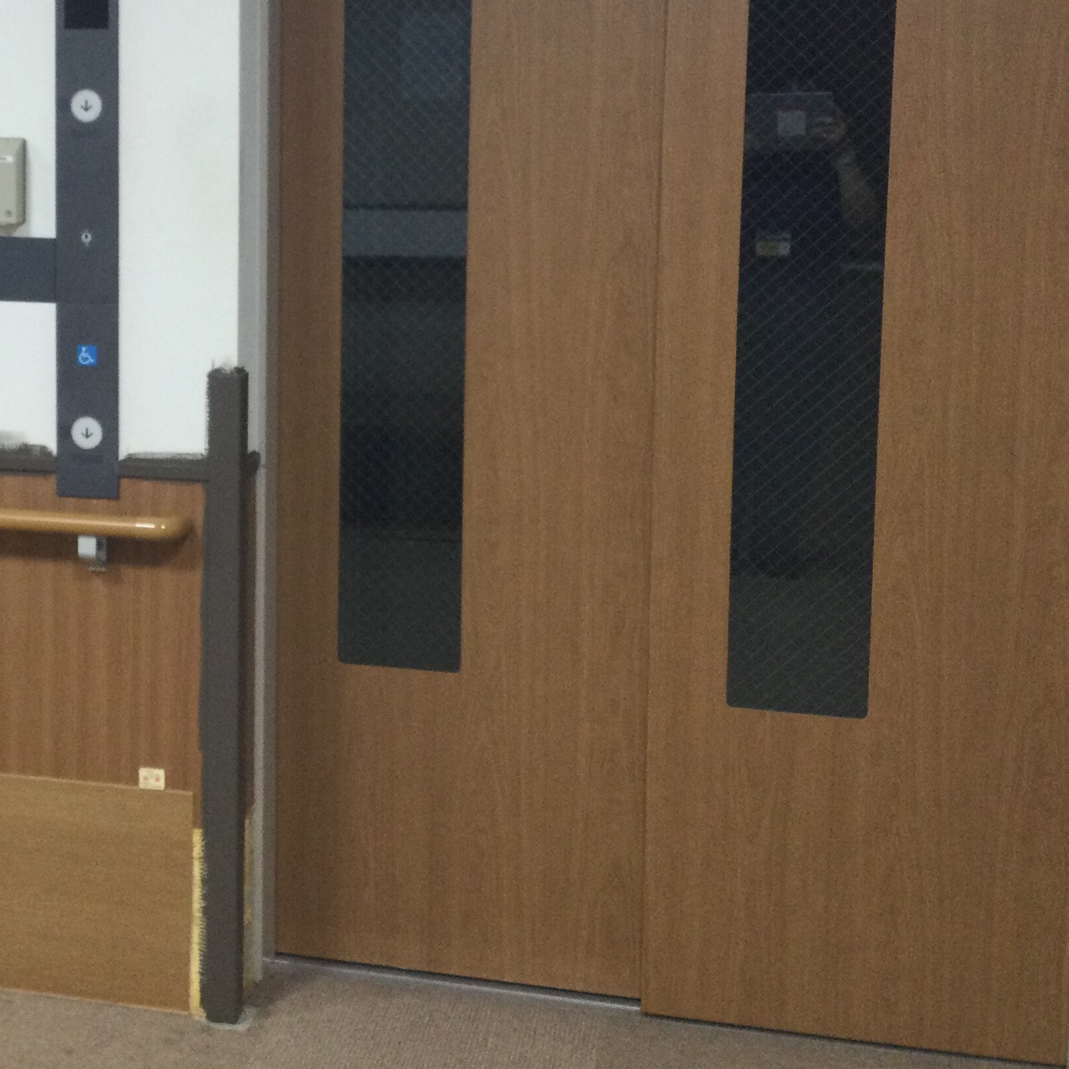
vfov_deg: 30.7
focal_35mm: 55
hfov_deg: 30.3
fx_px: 1922
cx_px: 202
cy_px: 300
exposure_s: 1/30
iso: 80
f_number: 2.4
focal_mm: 3.3
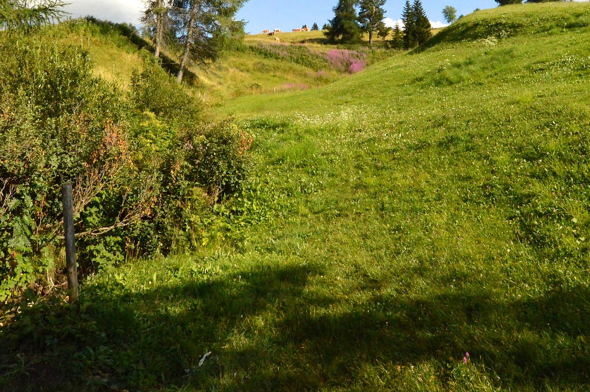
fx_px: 524
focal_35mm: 32
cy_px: 12
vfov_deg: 37.3
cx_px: 304
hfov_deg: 58.7
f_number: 11
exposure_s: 1/2000
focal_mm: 10
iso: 1600
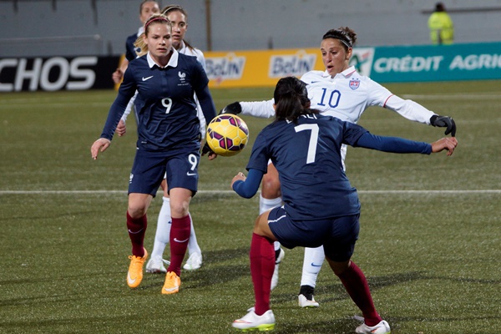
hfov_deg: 7.6
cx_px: 250
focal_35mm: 270
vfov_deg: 5.1
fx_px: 3757
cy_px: 167
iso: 1000
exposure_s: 1/320
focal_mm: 180
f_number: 5
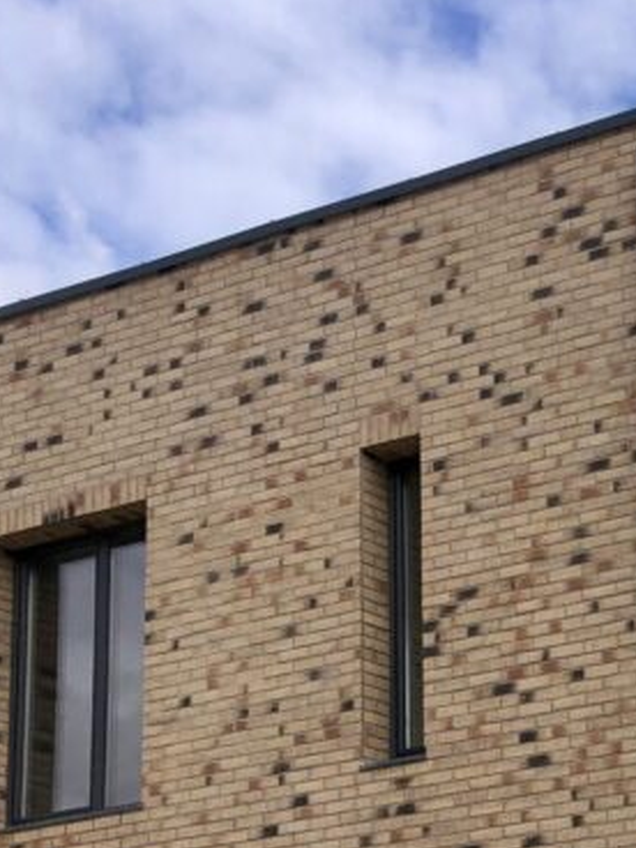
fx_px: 1911
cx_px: 968
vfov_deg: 24.0
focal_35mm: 78
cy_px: 841
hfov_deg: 17.0
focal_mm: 4
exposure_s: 1/3003
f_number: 1.8
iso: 20
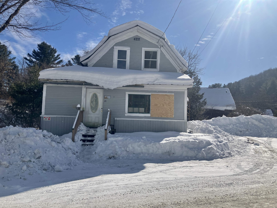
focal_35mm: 28
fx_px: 224
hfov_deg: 63.4
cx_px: 138
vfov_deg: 49.7
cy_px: 104
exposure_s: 1/4878
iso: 32
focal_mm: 3.99
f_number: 1.8
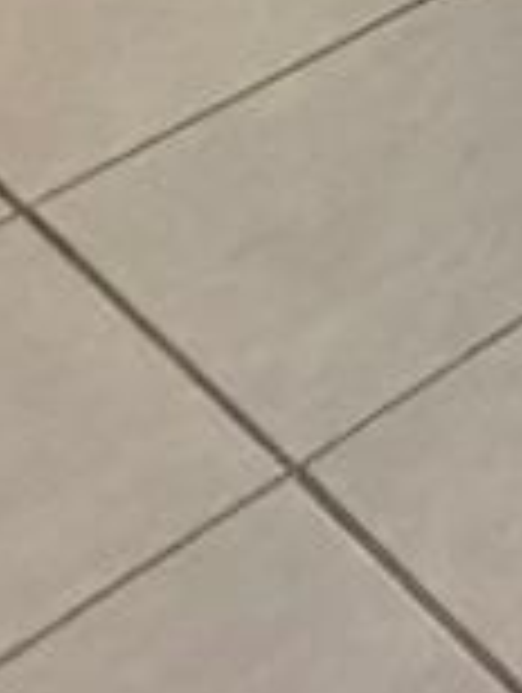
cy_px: -1107
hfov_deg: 8.8
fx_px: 2186
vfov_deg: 12.6
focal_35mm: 109
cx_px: 1904
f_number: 2.2
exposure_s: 1/120
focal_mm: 2.22
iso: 160
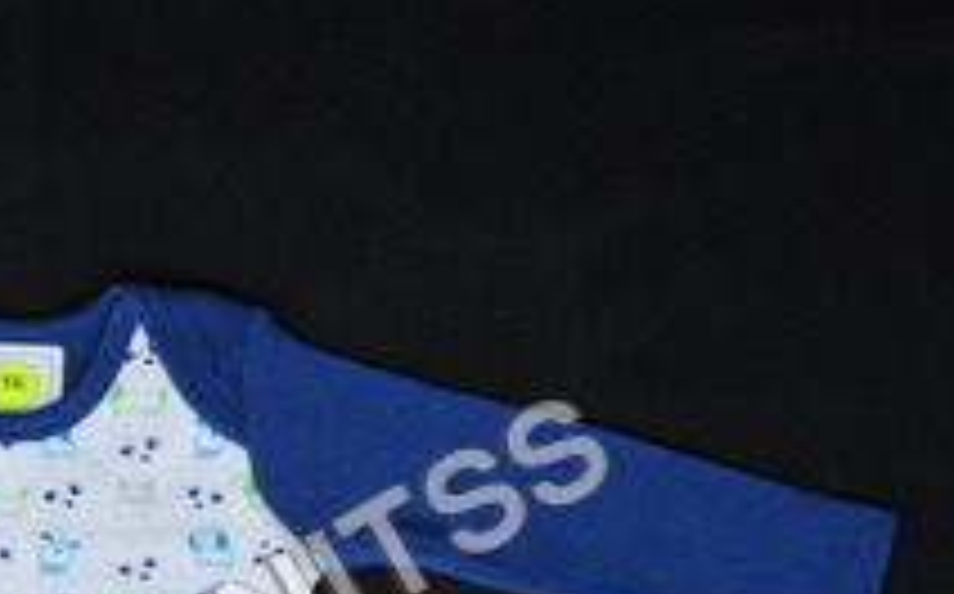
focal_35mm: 149
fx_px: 3870
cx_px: 72
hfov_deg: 13.9
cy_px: 731
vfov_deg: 8.7
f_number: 18
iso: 250
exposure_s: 1/160
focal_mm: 62
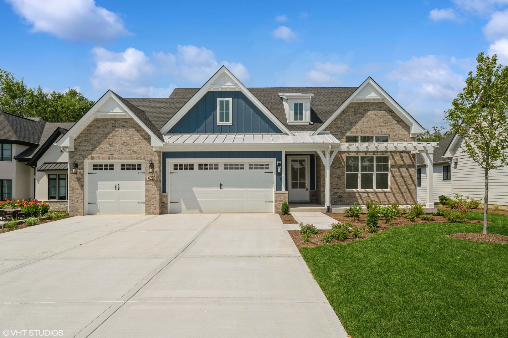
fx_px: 289
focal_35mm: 20
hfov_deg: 82.6
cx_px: 254
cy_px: 169
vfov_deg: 60.6
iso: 200
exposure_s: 1/800
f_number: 8
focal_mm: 20.5
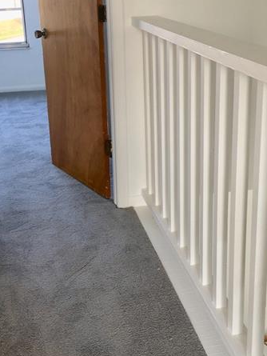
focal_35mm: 50
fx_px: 514
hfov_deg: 29.1
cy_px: 147
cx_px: 139
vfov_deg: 38.1
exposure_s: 1/40
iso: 25
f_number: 2.2
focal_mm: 4.15
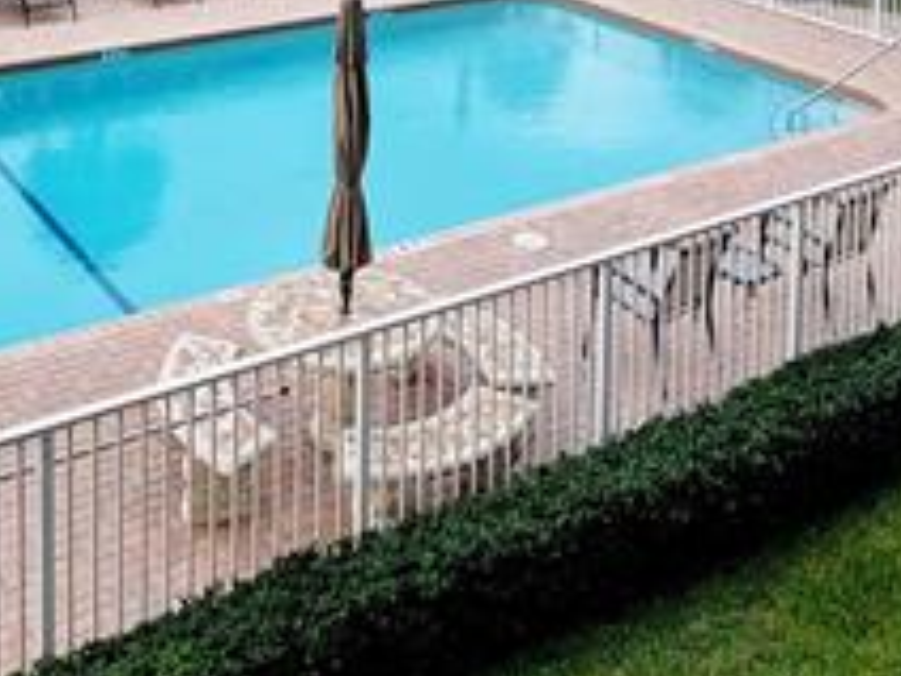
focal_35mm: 49
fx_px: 1275
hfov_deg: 38.8
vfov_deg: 24.5
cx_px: 395
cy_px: -276
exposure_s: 1/357
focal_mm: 2.2
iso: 64
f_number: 2.2
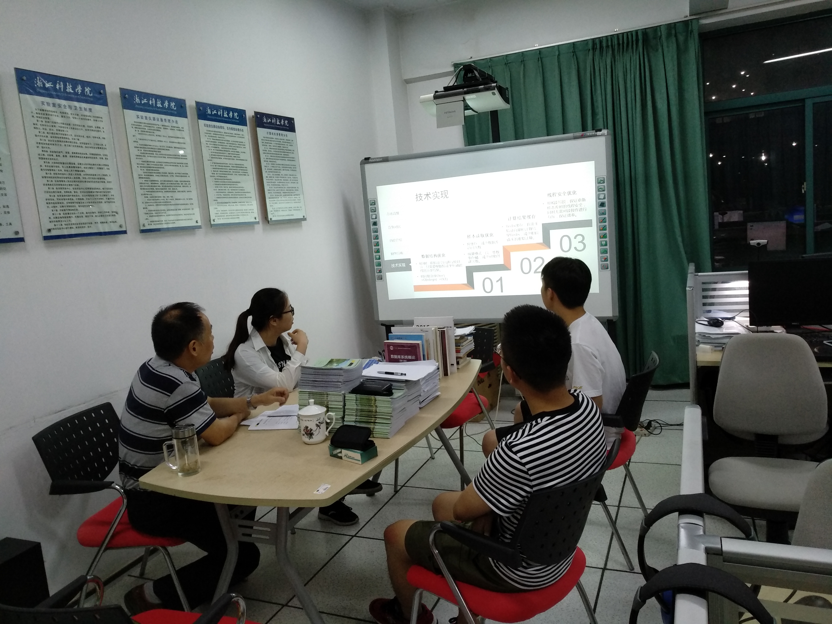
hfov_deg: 76.4
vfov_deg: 61.1
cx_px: 416
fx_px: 529
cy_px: 312
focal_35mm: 22
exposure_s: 1/50
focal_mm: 3.81
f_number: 2.2
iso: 500
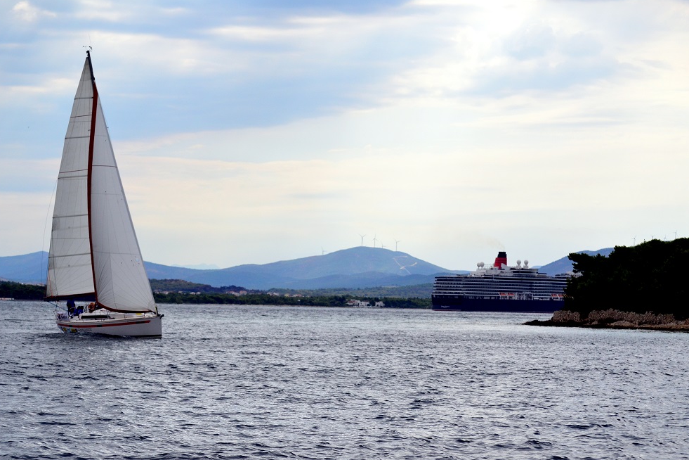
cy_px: 230
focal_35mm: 131
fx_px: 2507
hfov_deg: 15.6
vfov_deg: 10.5
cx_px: 340
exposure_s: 1/6400
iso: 640
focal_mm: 86
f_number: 4.5
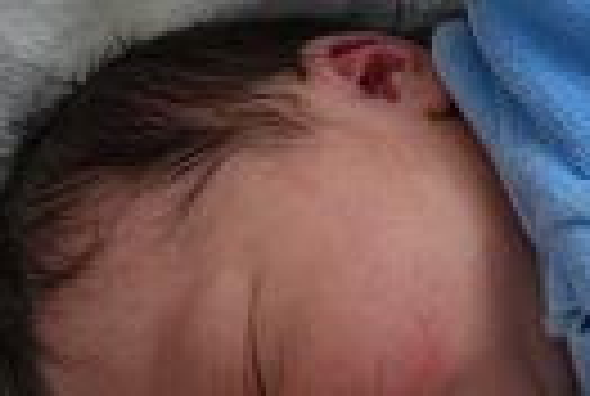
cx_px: 973
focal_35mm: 112
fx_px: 1840
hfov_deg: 16.1
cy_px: 200
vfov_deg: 12.3
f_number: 4
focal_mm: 24
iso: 4000
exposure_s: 1/160
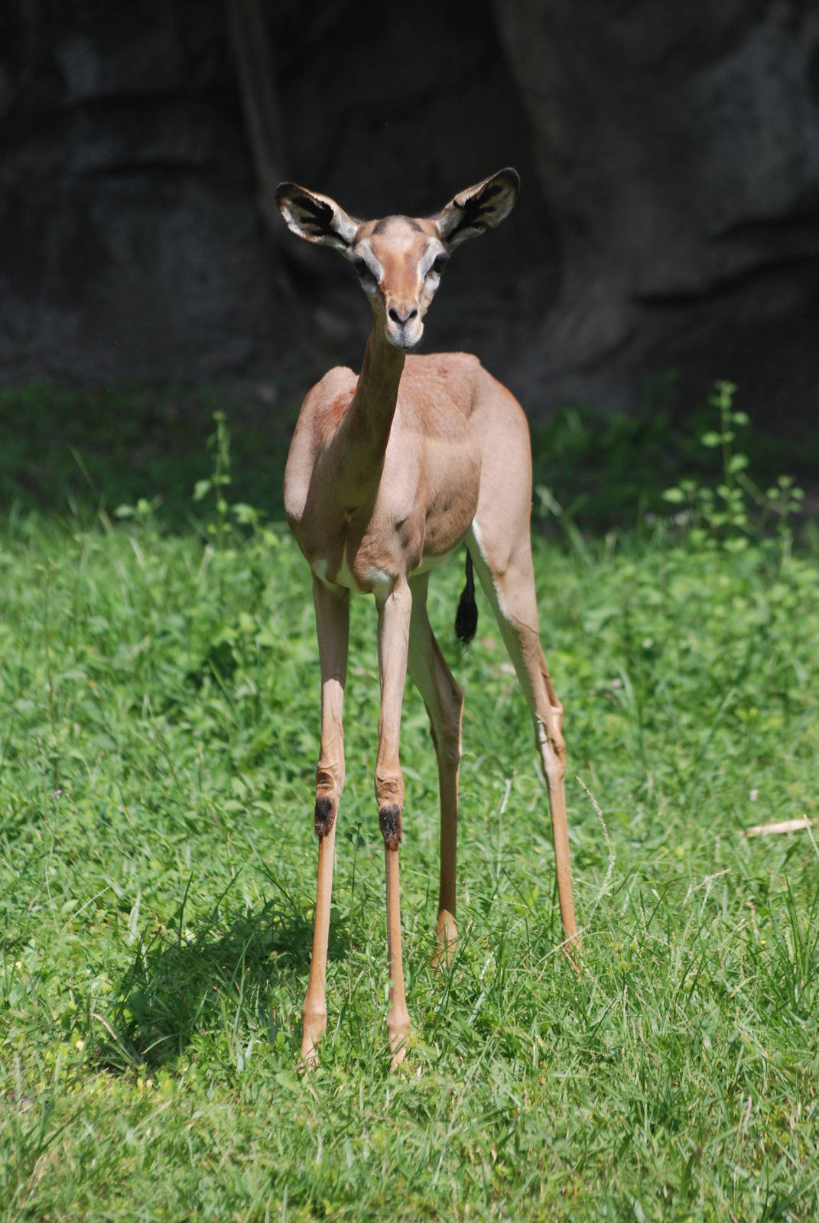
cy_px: 612
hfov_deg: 4.7
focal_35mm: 292
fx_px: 9953
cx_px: 410
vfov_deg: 7.0
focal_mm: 195
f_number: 5
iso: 400
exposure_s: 1/1600
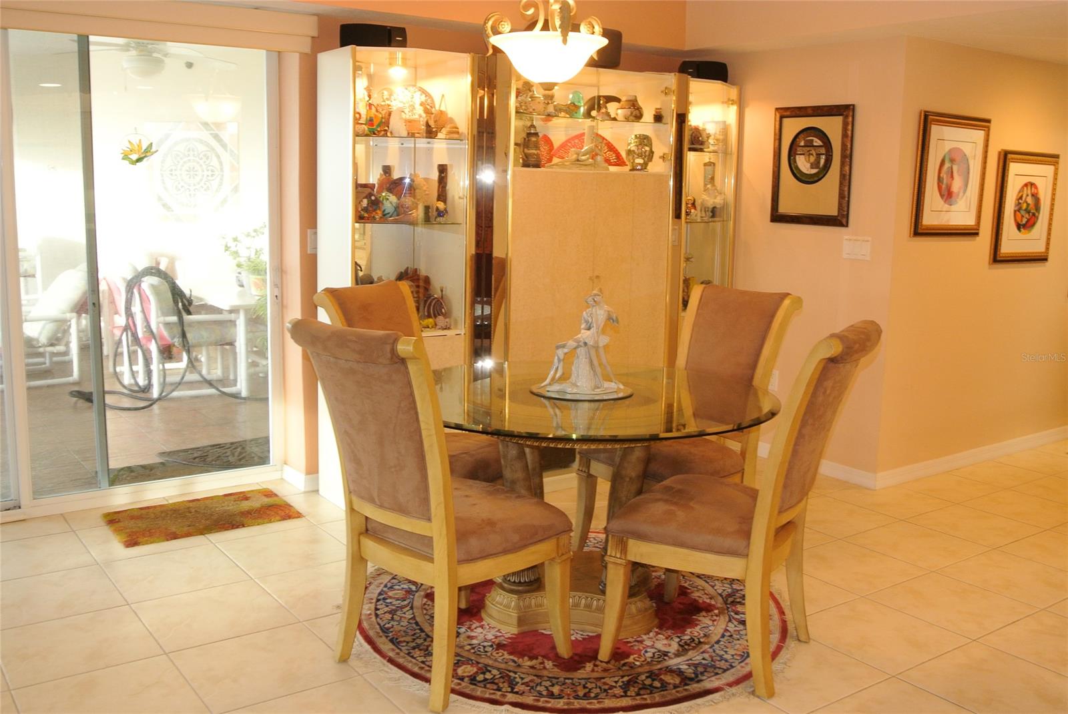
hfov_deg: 55.8
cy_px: 357
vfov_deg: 39.0
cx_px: 534
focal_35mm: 34
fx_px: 1010
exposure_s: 1/20
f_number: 4.5
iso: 400
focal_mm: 12.7
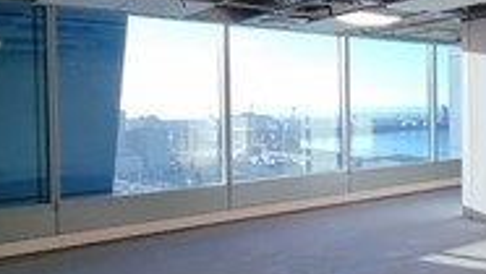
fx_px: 490
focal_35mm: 38
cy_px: 114
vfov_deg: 31.2
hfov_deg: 39.6
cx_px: 570
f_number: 2.2
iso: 50
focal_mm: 2.2
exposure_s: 1/163
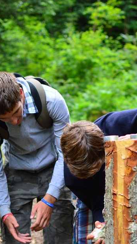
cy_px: 128
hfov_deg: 13.3
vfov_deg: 23.4
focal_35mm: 91
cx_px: 93
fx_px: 587
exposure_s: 1/500
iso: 500
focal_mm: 35
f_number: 1.8
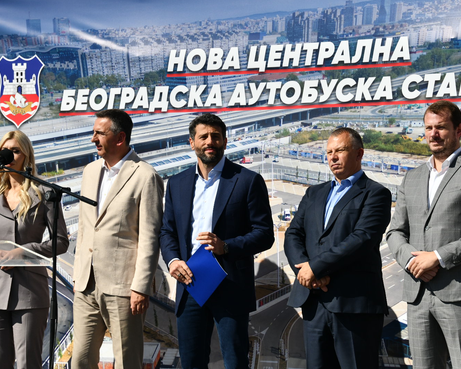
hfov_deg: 13.6
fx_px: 1938
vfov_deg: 10.9
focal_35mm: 142
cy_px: 185
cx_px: 232
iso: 640
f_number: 6.3
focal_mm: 125
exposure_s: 1/8000
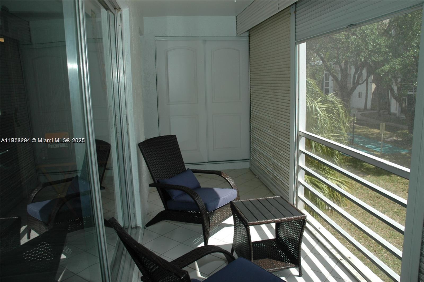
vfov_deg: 47.8
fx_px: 318
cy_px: 141
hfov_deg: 67.5
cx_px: 212
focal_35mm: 27
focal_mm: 18
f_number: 9
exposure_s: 1/320
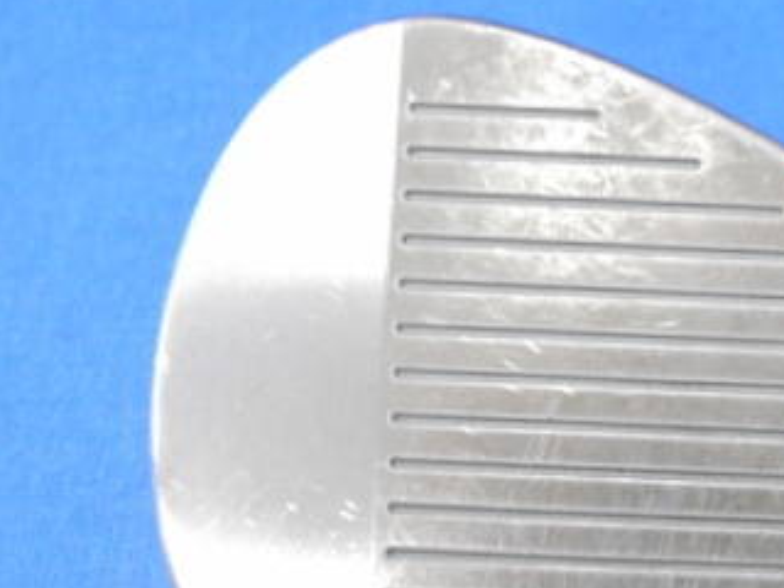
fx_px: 1178
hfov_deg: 33.7
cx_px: 779
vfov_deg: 27.8
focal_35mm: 52
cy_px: 416
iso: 360
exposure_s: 1/30
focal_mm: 4.6
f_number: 3.2
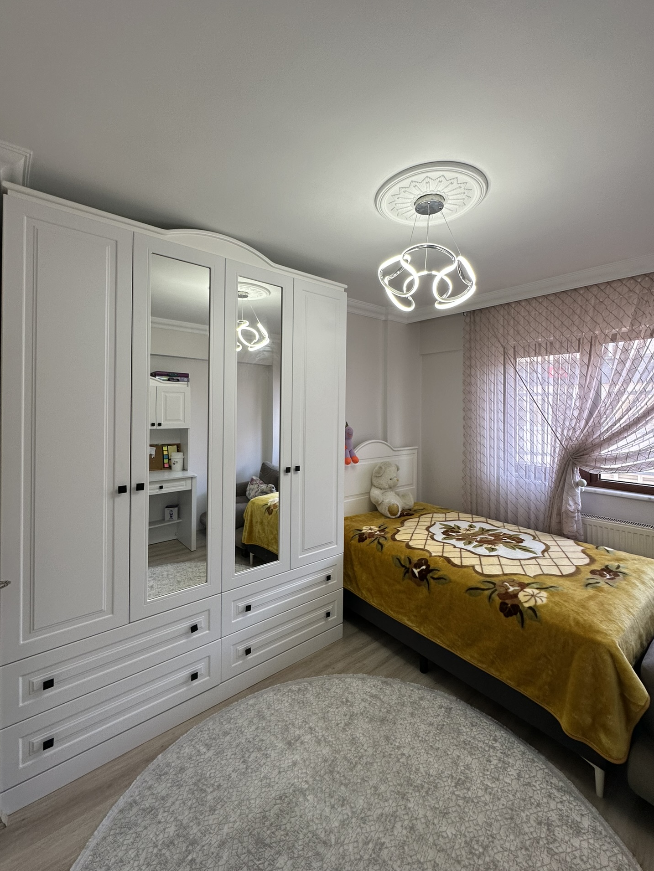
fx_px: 378
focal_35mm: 15
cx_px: 343
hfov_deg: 81.7
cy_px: 408
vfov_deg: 98.0
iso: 64
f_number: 2.2
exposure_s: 1/100
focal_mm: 2.22
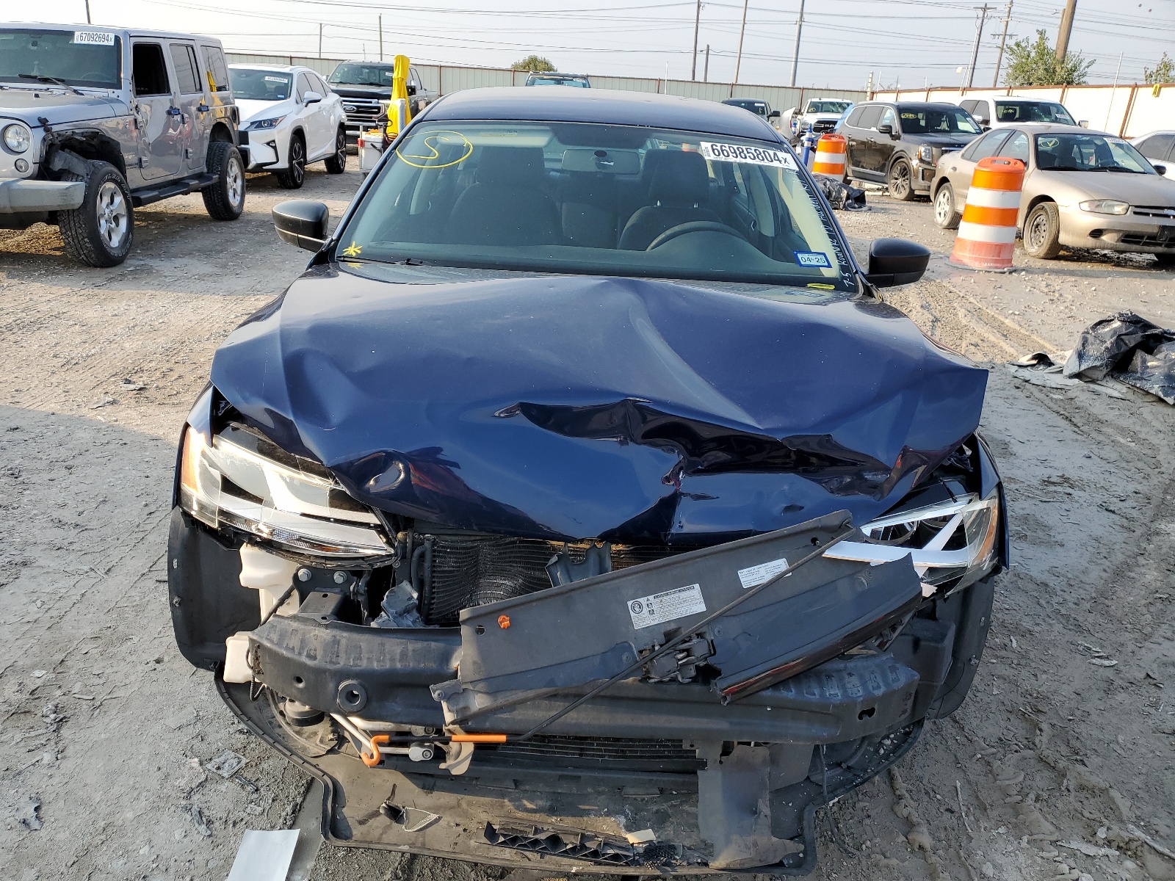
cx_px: 588
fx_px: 883
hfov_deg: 67.3
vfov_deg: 53.1
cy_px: 440
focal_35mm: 26
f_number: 1.5
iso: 50
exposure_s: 1/1111
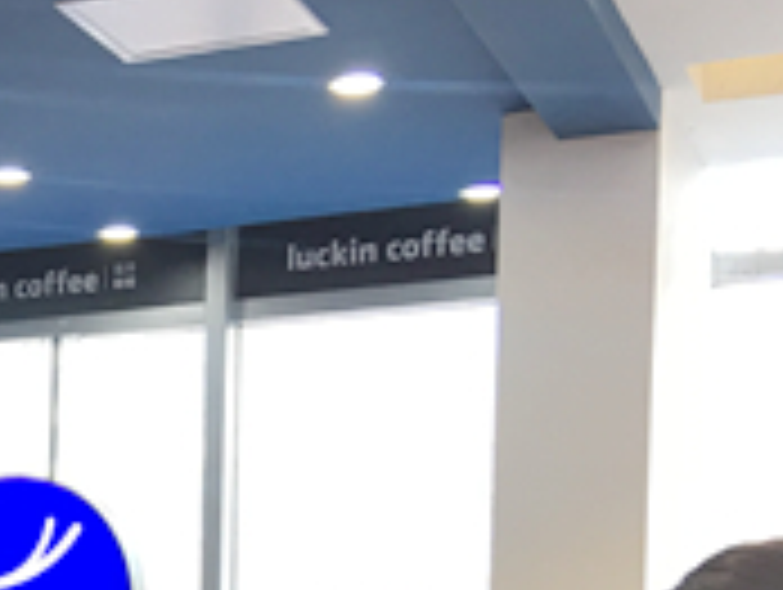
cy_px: 910
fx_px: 2265
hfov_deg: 18.4
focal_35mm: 100
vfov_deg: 13.8
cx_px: -198
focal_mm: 4.15
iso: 25
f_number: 2.2
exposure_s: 1/33
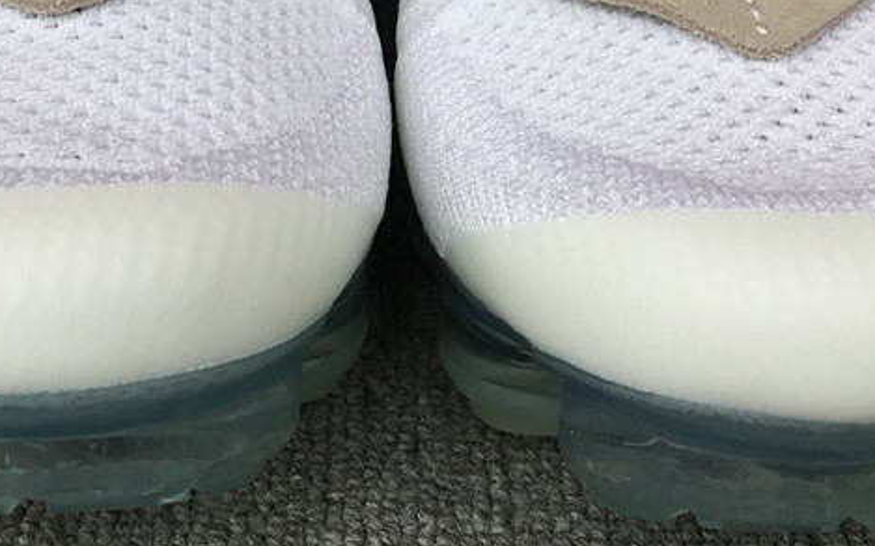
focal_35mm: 63
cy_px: 46
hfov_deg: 32.5
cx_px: 425
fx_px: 1502
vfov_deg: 20.2
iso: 32
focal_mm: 3.3
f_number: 2.4
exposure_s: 1/100
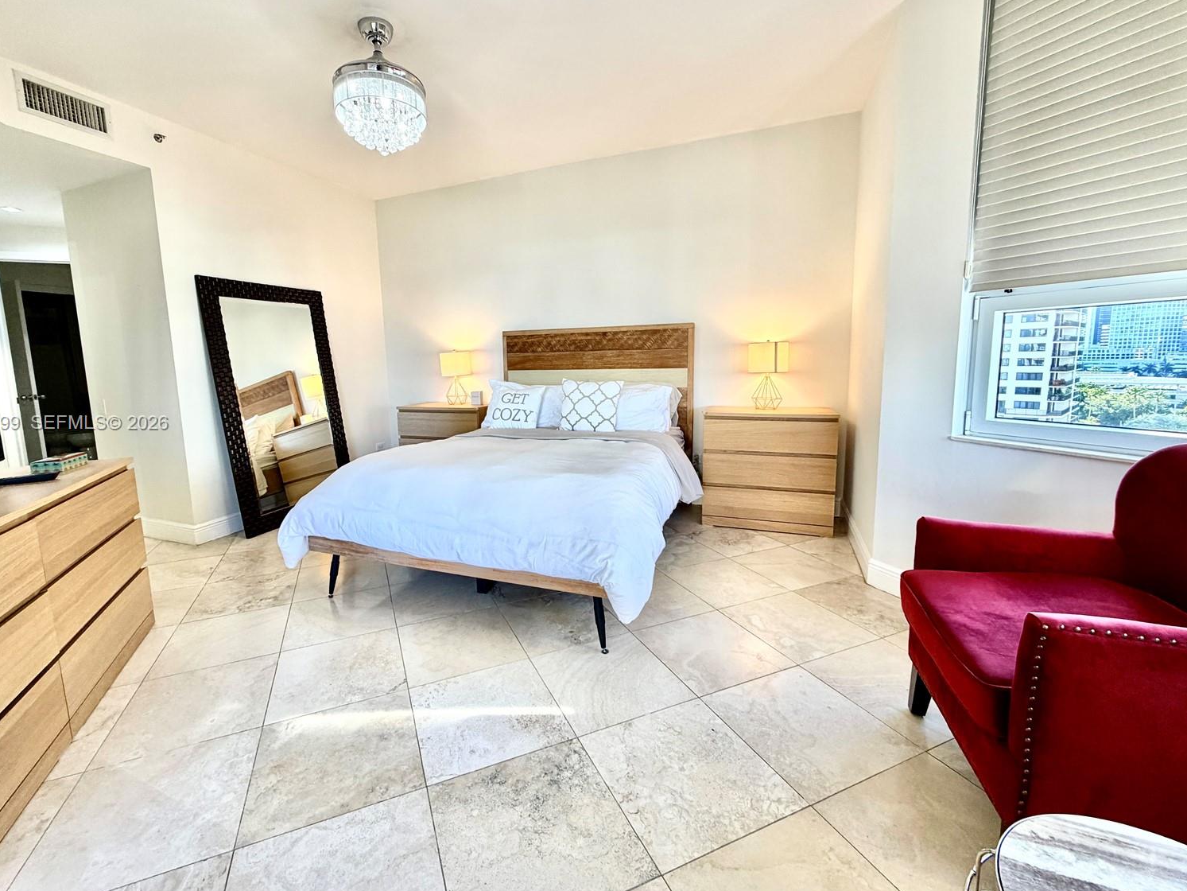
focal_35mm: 15
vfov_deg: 81.7
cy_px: 424
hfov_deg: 98.0
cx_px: 557
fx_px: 514
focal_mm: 2.22
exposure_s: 1/120
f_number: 2.2
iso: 160
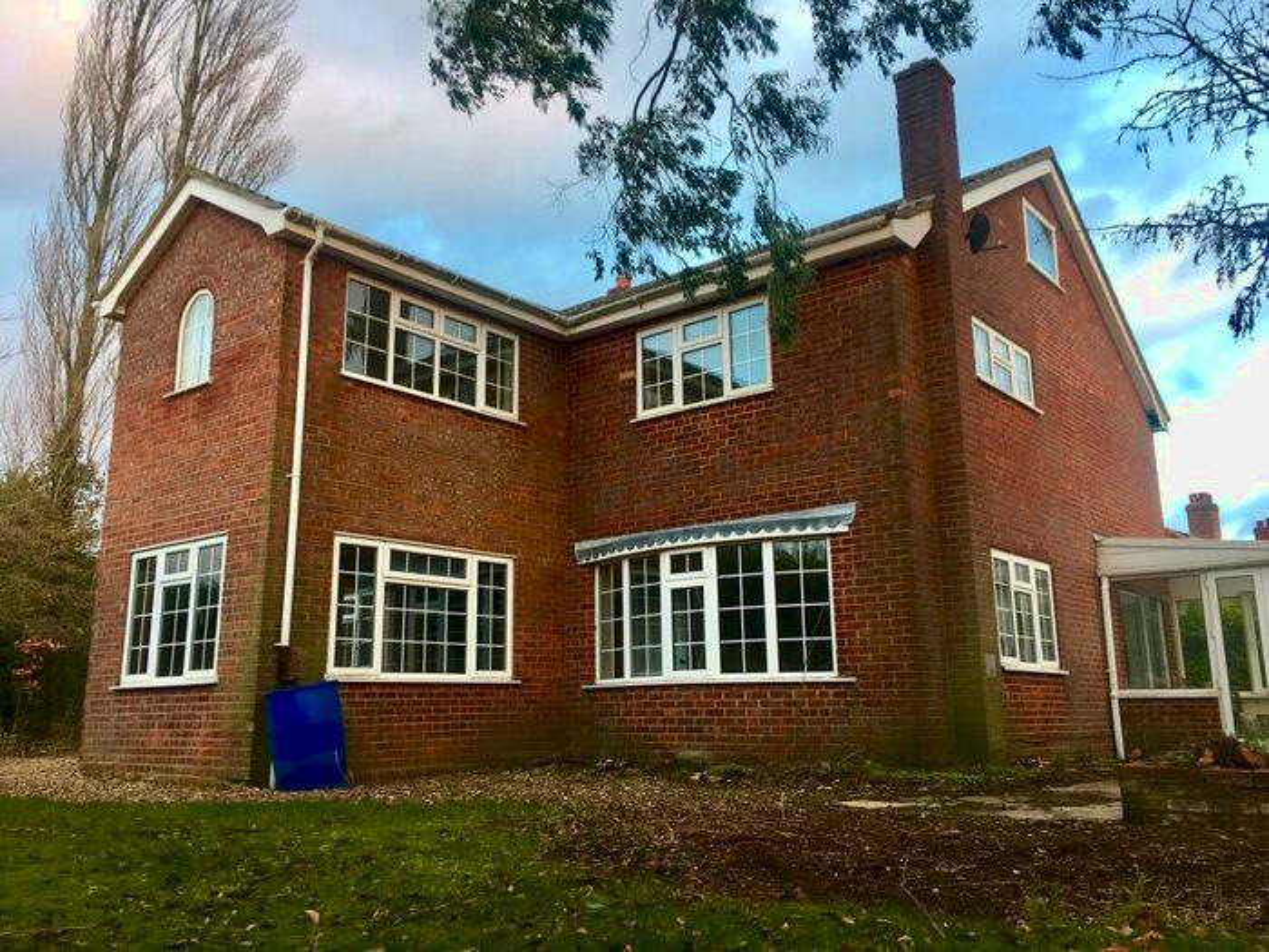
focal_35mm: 29
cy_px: 476
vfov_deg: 48.2
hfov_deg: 61.7
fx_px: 1063
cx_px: 634
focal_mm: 4.15
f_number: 2.2
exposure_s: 1/50
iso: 25
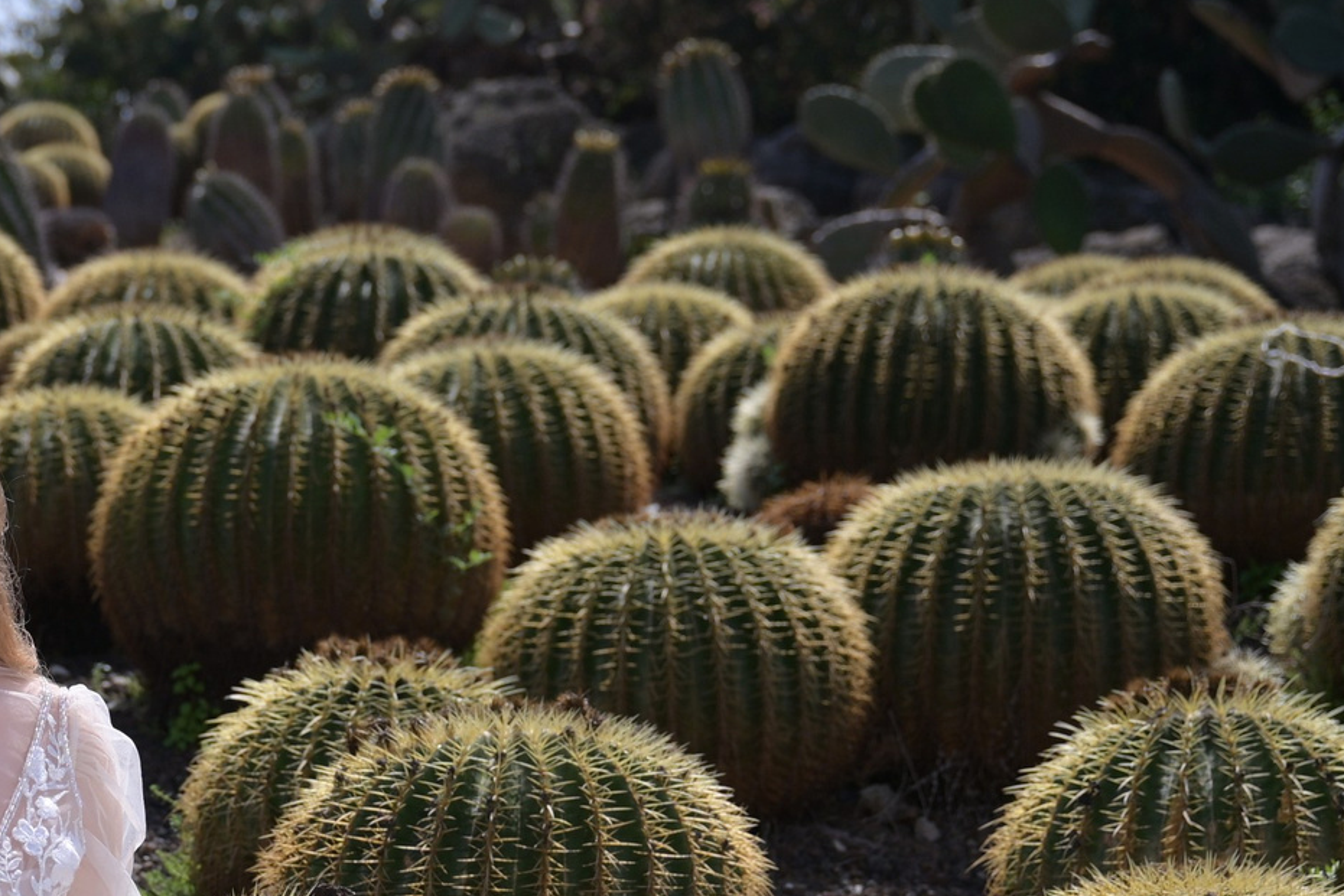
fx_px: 4928
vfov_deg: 10.4
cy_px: 611
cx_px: -82
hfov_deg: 15.2
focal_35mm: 132
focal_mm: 48
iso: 100
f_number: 3.5
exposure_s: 1/2000
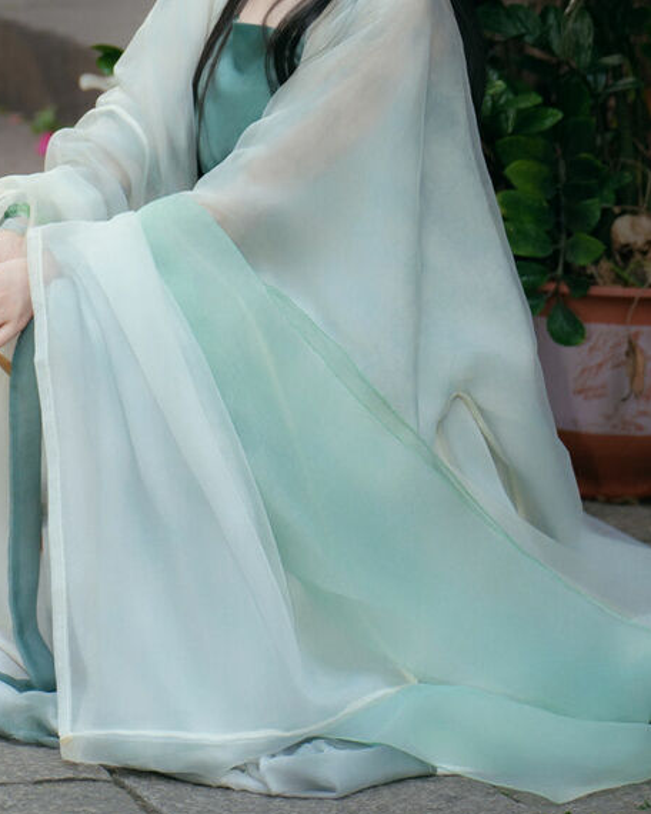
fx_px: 6310
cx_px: 34
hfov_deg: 5.9
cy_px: -144
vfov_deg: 7.3
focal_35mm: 262
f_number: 3.2
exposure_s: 1/125
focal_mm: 101
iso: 200
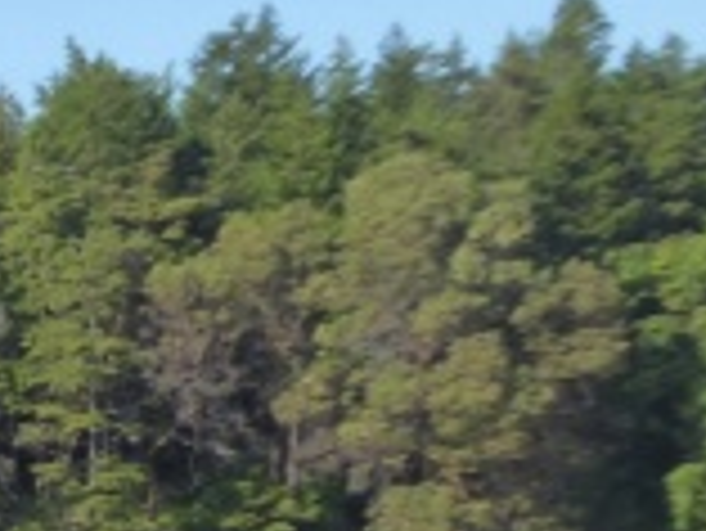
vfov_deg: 9.4
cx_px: -1066
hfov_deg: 11.0
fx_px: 3021
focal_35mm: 148
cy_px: 1084
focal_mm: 5
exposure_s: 1/640
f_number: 3.5
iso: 160
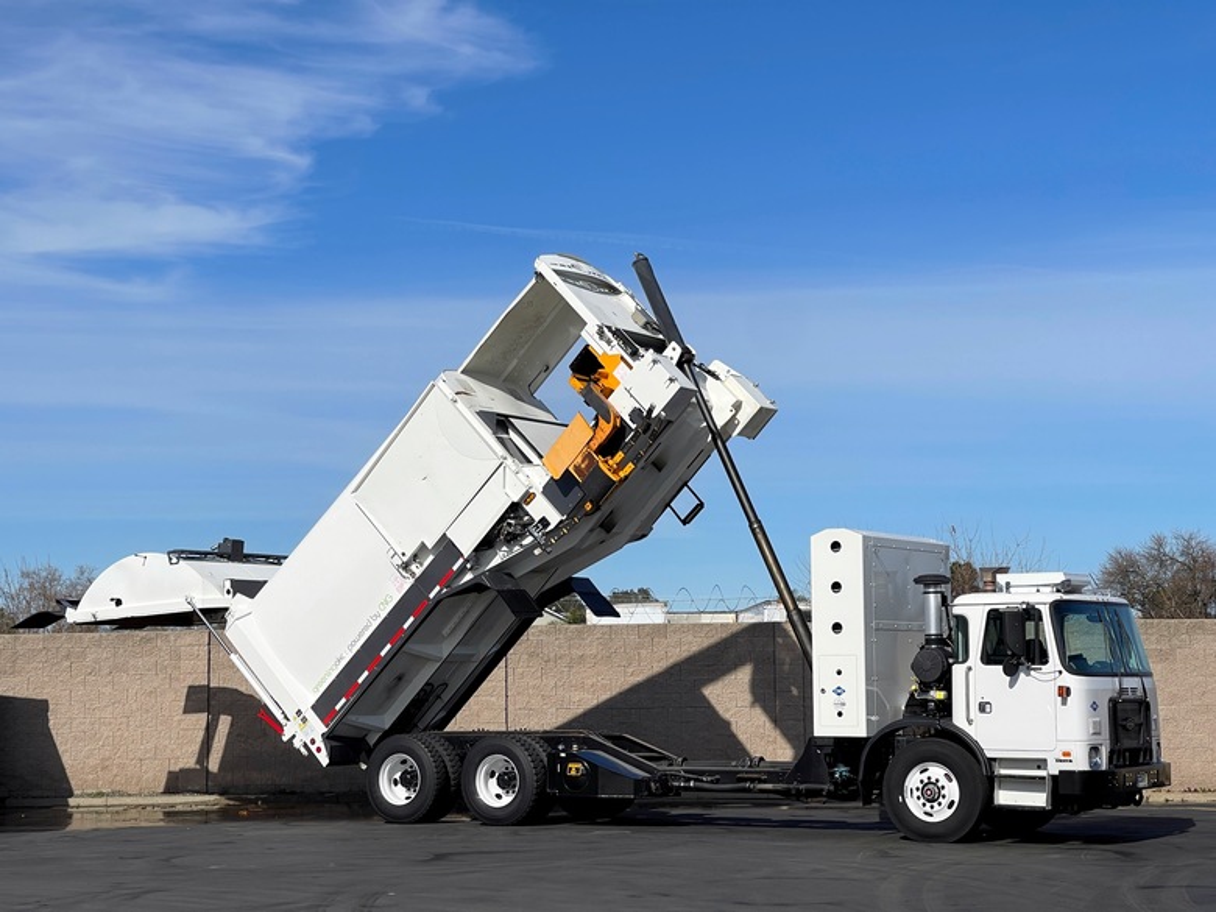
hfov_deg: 30.3
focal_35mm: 64
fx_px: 2248
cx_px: 608
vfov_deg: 22.9
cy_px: 456
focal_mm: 7.5
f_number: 2.2
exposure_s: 1/2732
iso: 20
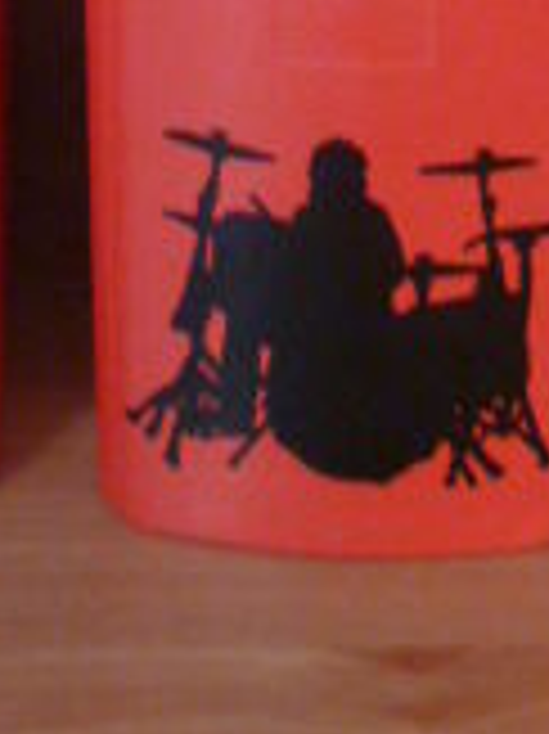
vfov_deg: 14.2
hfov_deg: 11.7
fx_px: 2668
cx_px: 342
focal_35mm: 126
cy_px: -509
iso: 400
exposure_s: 1/13
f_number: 2.9
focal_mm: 5.7
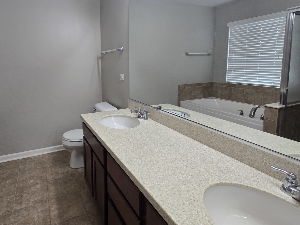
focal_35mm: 19
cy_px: 82
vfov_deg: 67.5
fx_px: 165
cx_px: 116
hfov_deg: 83.4
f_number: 2.2
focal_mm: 2.2
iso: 100
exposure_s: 1/60
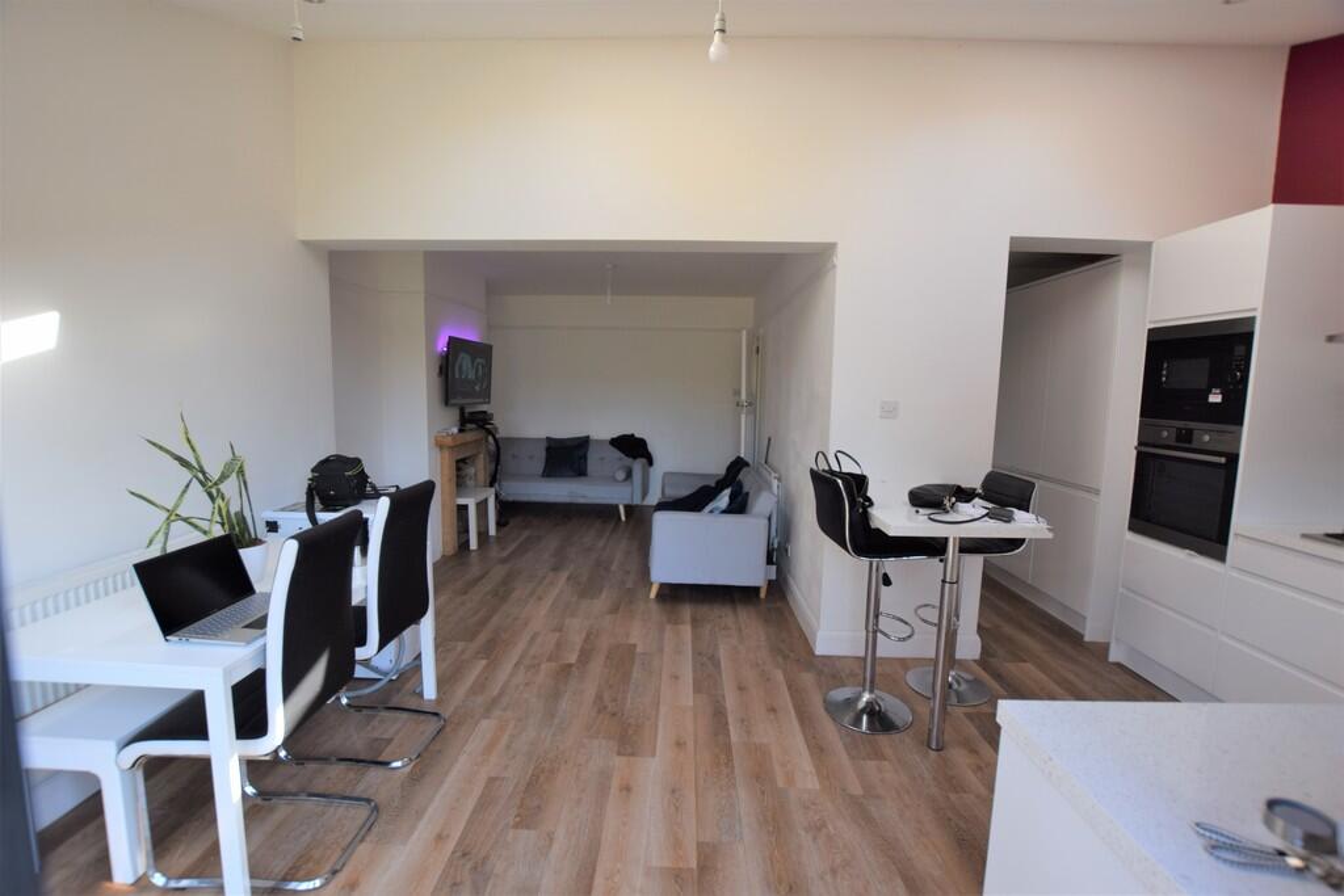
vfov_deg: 77.3
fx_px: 560
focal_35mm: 15
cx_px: 672
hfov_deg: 100.4
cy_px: 448
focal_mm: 10
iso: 320
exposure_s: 1/125
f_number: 5.6
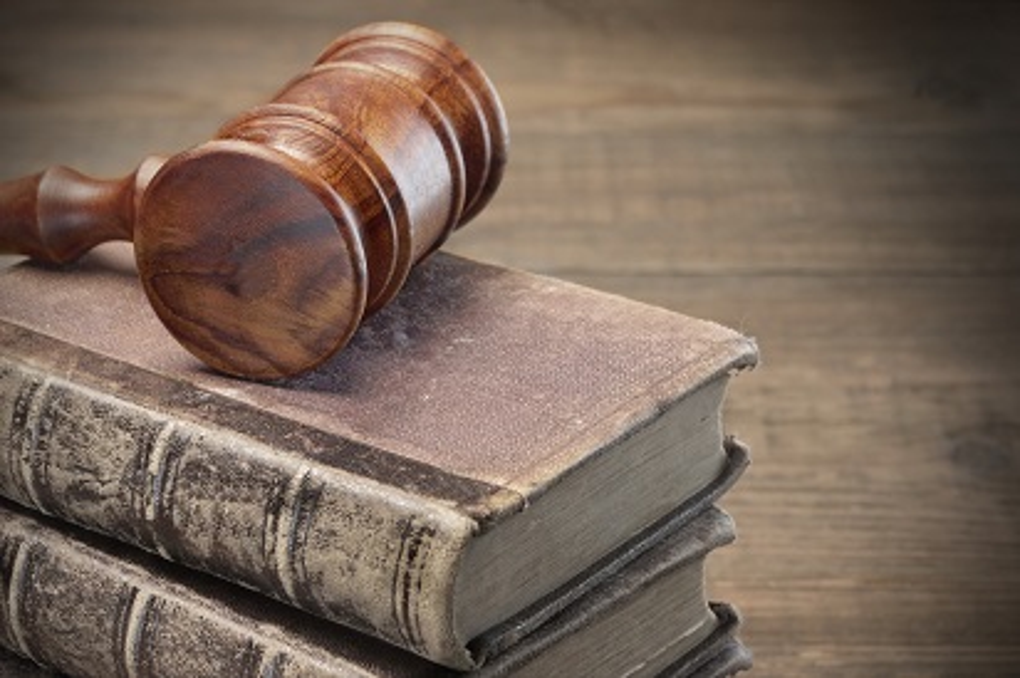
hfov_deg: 17.1
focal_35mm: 120
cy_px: 339
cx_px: 510
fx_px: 3397
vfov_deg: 11.4
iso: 50
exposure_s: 1
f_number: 11
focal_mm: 80
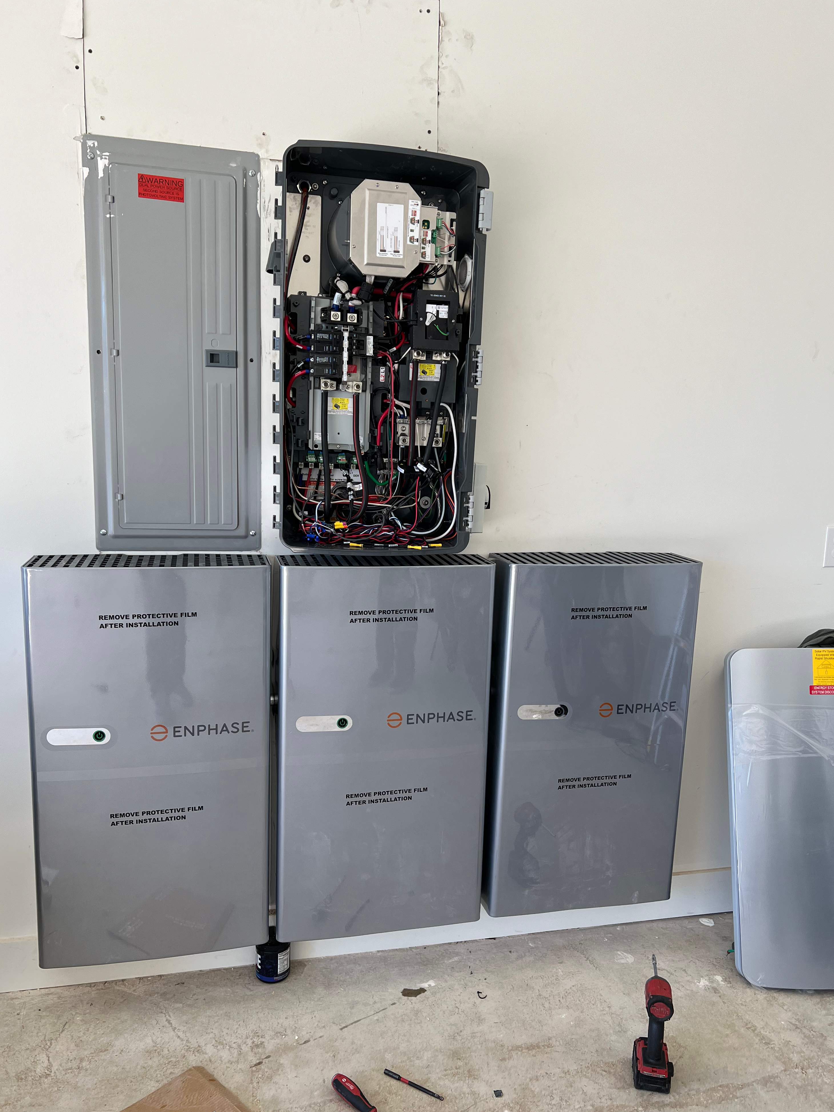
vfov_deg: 65.3
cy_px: 574
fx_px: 867
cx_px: 410
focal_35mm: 27
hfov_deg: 51.3
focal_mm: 5.7
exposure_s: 1/341
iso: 50
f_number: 1.5
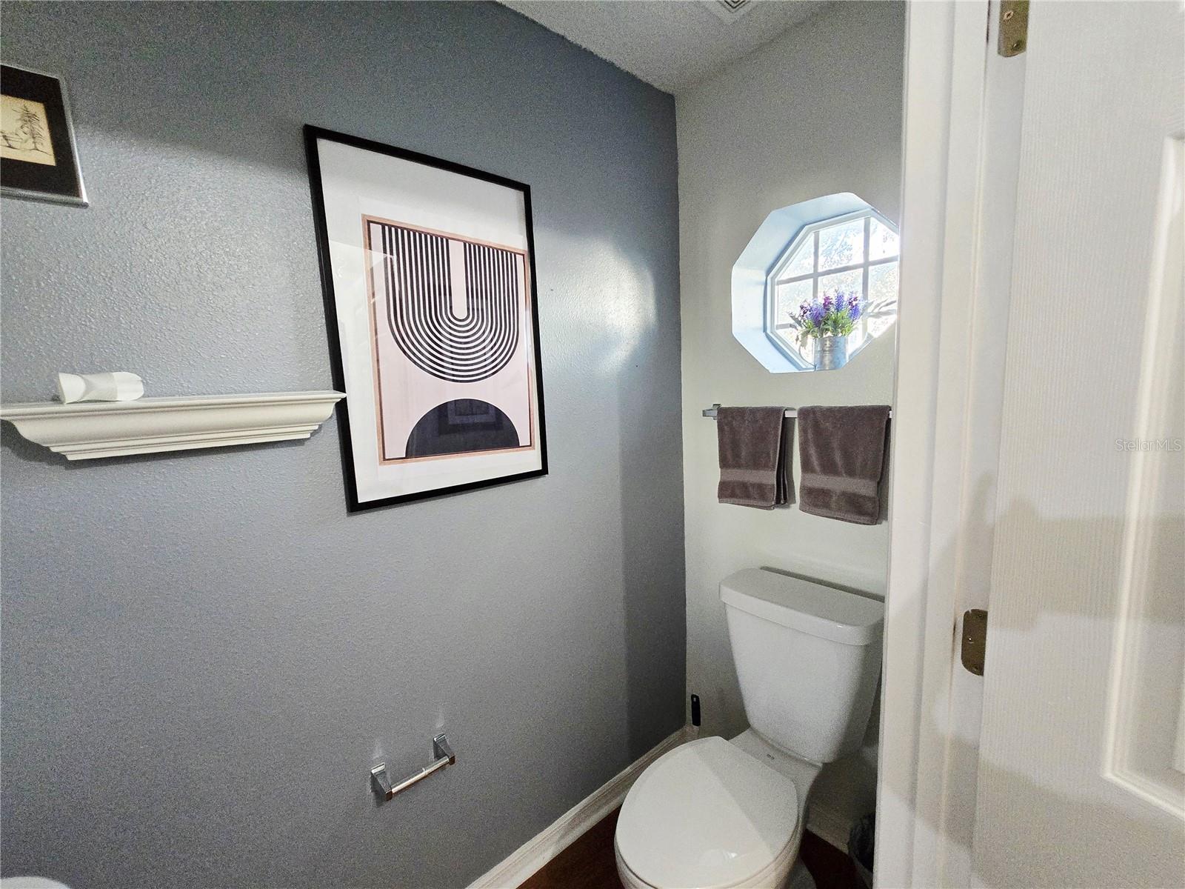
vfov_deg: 89.9
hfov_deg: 106.2
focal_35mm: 13
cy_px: 444
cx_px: 592
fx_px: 445
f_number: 2.2
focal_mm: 2.2
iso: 500
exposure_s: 1/60.2
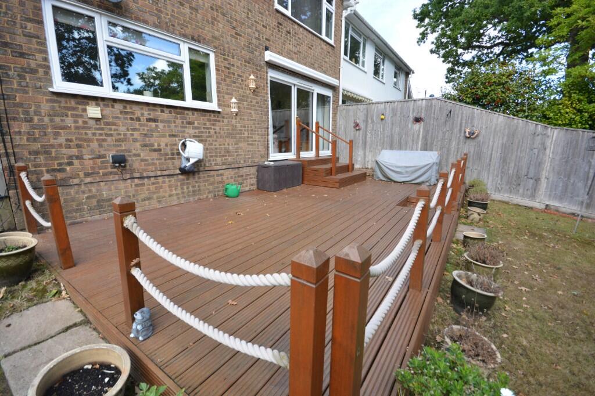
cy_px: 198
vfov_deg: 77.3
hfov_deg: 100.4
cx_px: 298
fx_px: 248
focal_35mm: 15
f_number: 8
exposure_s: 1/200
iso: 400
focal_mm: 10
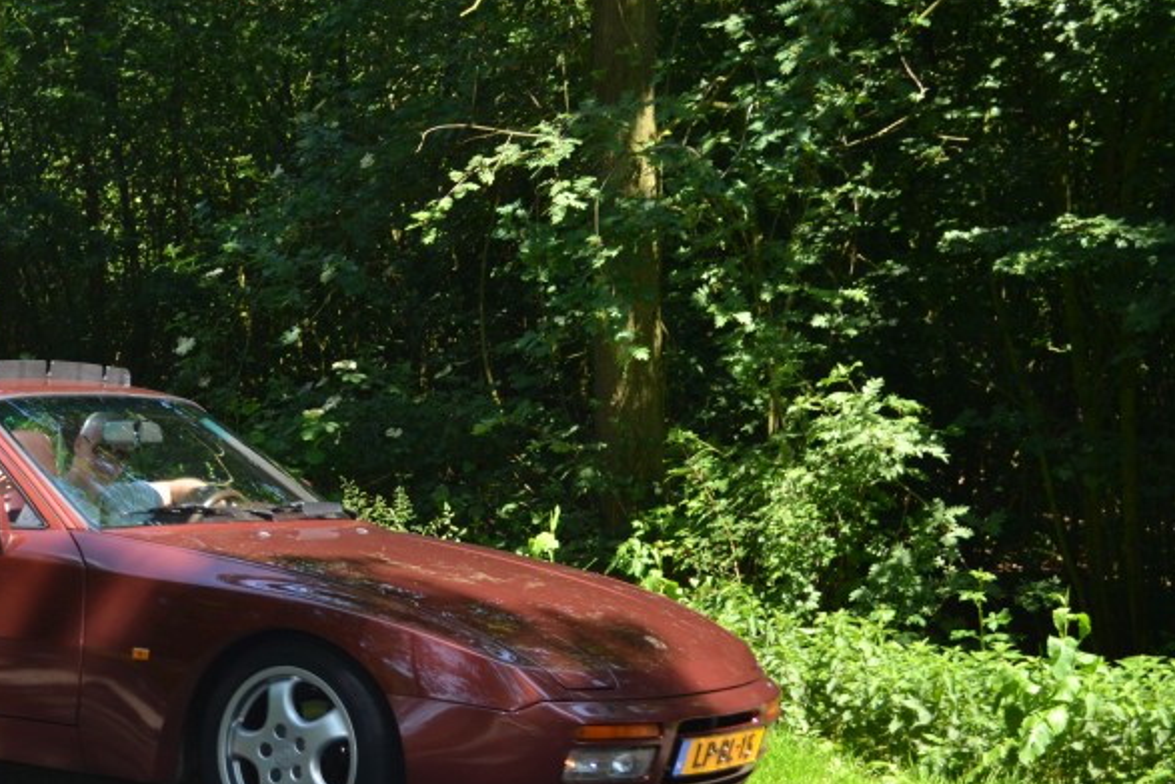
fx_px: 3004
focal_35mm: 92
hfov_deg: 21.8
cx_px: 206
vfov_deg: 14.9
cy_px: 417
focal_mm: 36
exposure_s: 1/125
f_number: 5
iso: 125
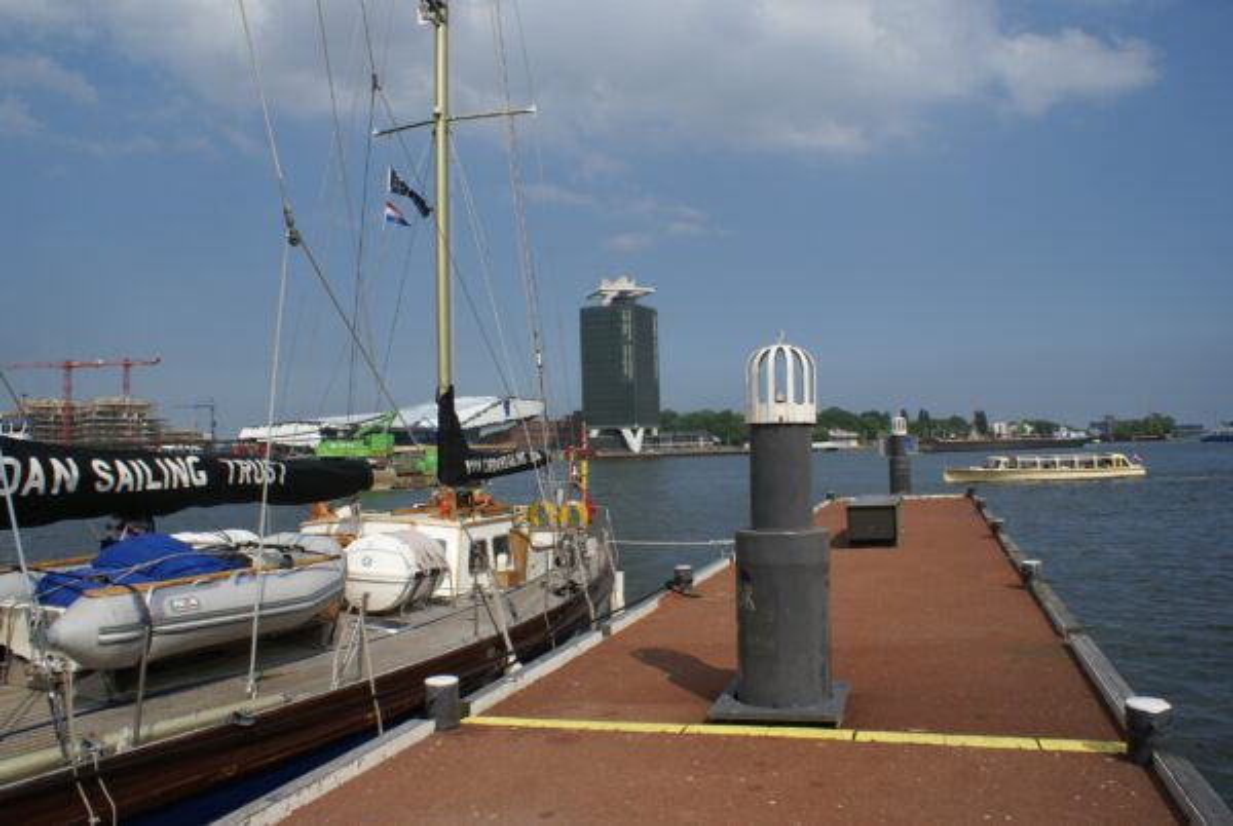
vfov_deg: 48.1
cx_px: 616
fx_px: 926
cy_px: 413
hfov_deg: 67.3
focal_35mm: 27
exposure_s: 1/320
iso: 100
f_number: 10
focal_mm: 18
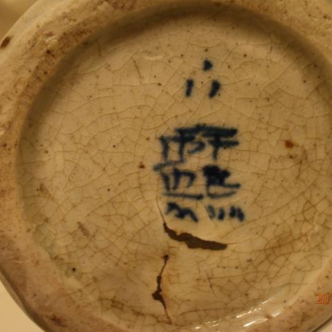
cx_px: 188
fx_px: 412
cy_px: 167
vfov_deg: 43.9
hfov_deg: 43.8
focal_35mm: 38
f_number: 3.1
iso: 125
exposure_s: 1/6
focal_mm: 5.8
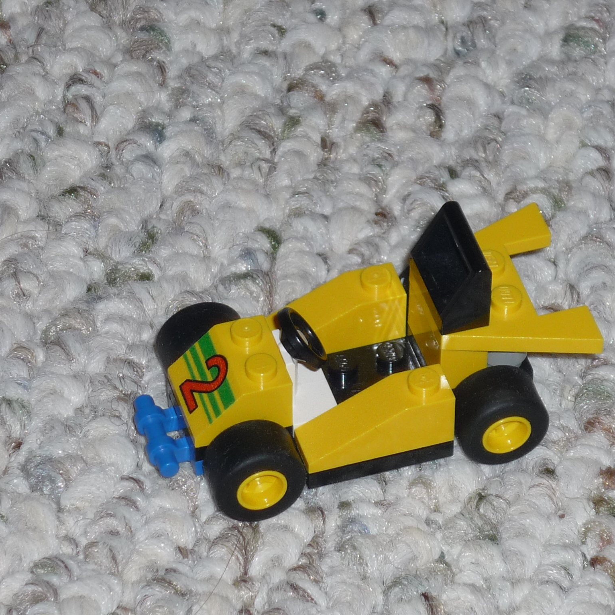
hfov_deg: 9.3
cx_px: 339
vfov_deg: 9.3
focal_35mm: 189
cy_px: 308
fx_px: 3799
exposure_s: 1/60
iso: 100
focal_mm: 16.5
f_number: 5.1
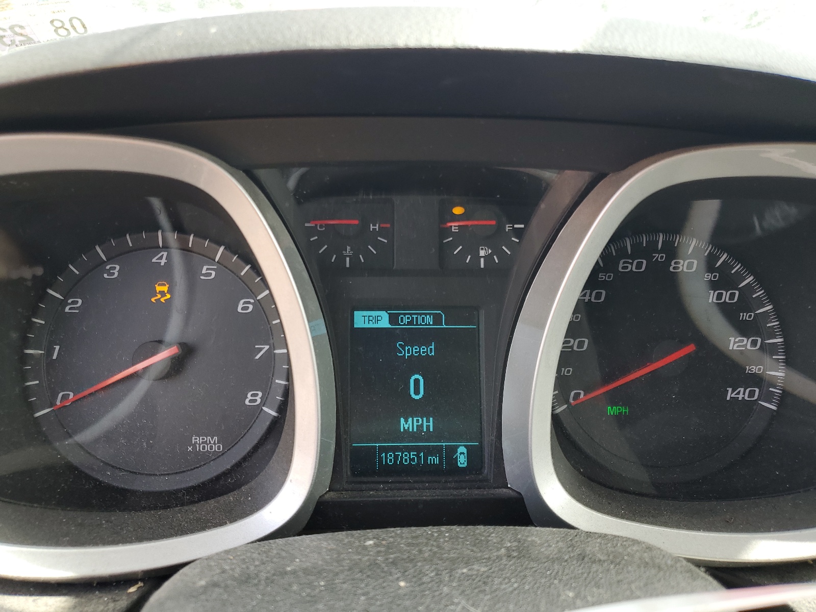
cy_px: 306
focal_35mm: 26
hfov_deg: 67.3
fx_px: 613
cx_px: 408
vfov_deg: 53.1
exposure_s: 1/147
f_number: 1.5
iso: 50
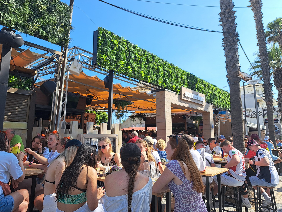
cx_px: 141
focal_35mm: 24
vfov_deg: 56.8
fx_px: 196
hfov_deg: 71.6
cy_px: 106
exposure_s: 1/575
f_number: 1.8
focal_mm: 5.23
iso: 50
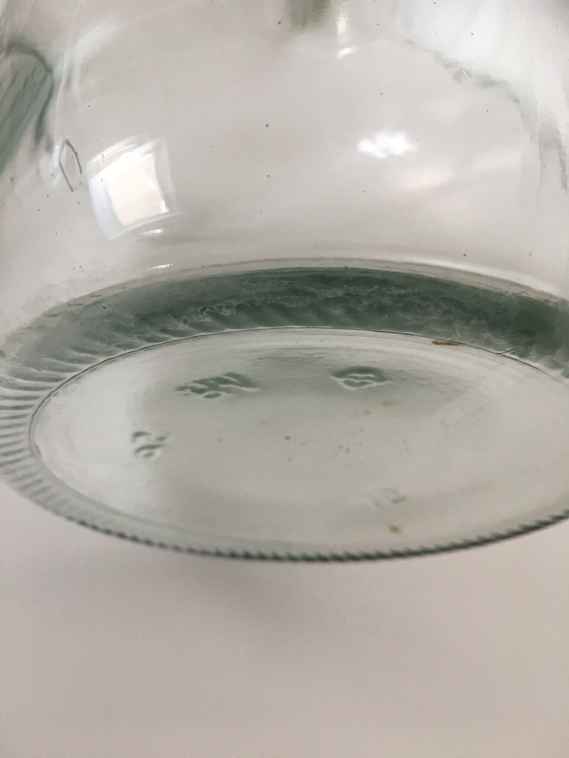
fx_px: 636
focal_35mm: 29
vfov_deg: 61.7
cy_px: 379
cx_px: 284
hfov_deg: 48.2
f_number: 2.2
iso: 50
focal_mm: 4.15
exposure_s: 1/33
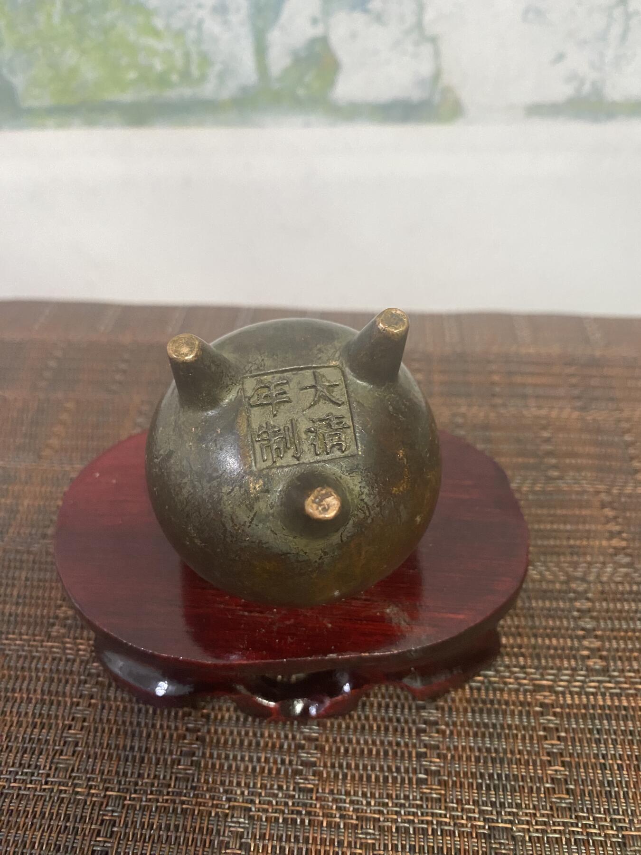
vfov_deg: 67.3
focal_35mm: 26
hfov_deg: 53.1
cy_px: 428
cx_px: 320
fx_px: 642
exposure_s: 1/50
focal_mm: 4.25
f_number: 1.8
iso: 320
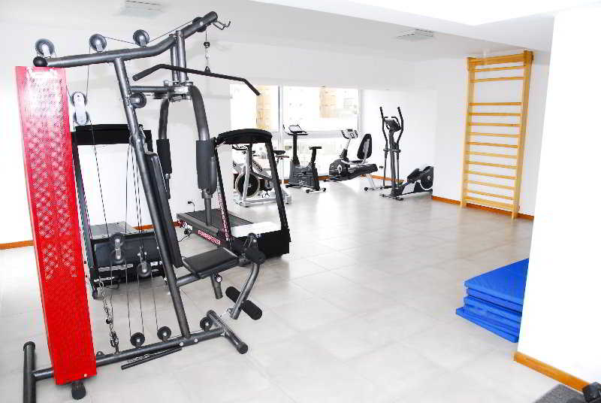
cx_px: 300
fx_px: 426
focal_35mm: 26
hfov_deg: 70.4
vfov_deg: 50.6
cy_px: 202
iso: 640
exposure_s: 1/60
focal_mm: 17
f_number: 5.6
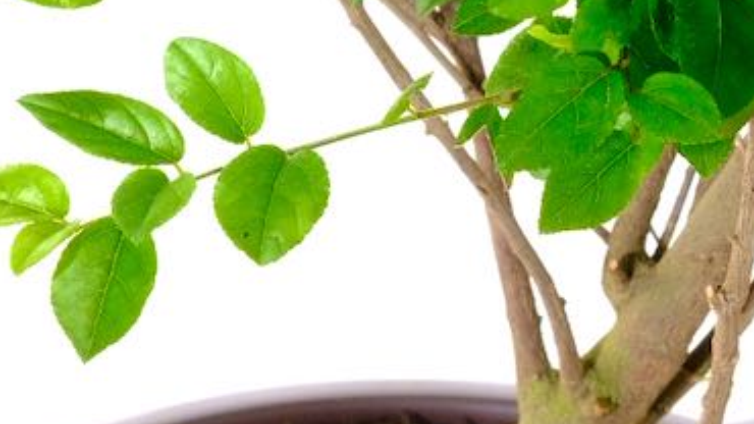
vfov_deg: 5.0
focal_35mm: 243
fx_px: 4858
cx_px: 685
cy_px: 349
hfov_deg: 8.8
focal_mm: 44.4
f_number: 11
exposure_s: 1/15
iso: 1000
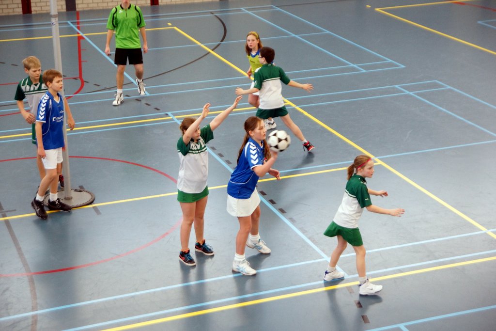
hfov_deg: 27.0
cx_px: 248
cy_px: 166
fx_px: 1033
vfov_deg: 18.2
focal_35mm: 75
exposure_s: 1/200
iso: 1000
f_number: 2.8
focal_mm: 50
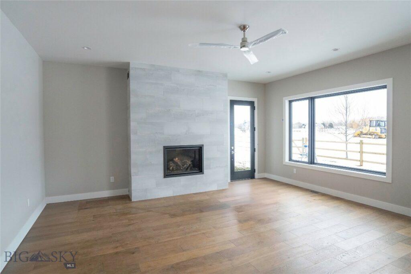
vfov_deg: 64.6
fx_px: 217
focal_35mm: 19
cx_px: 206
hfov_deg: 86.9
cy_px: 137
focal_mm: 19
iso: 3200
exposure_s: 1/400
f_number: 5
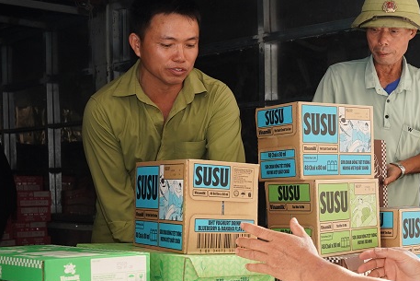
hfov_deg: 31.1
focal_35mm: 63
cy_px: 249
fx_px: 735
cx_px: 335
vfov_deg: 21.2
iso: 500
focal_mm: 24
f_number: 5
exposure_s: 1/160
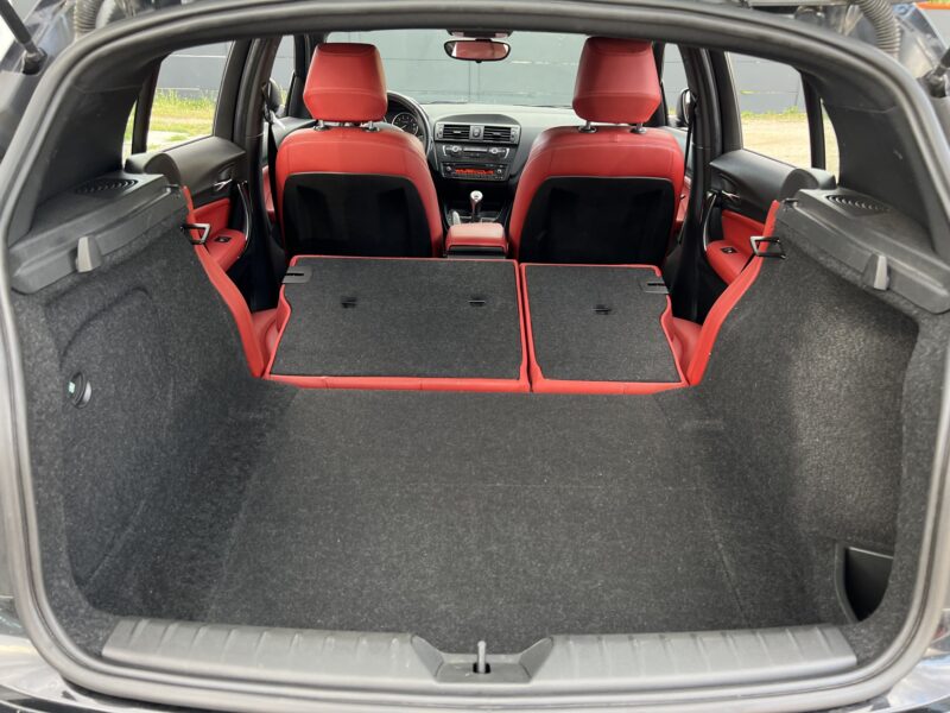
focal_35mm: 26
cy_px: 356
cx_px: 475
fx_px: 714
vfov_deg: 53.1
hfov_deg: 67.3
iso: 125
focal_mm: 5.7
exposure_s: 1/121
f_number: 1.5
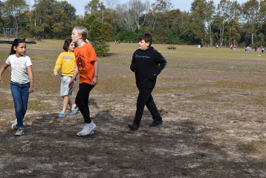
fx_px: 443
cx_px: 133
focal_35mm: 60
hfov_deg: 33.4
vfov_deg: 22.6
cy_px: 89
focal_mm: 40
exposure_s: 1/320
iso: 100
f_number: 7.1
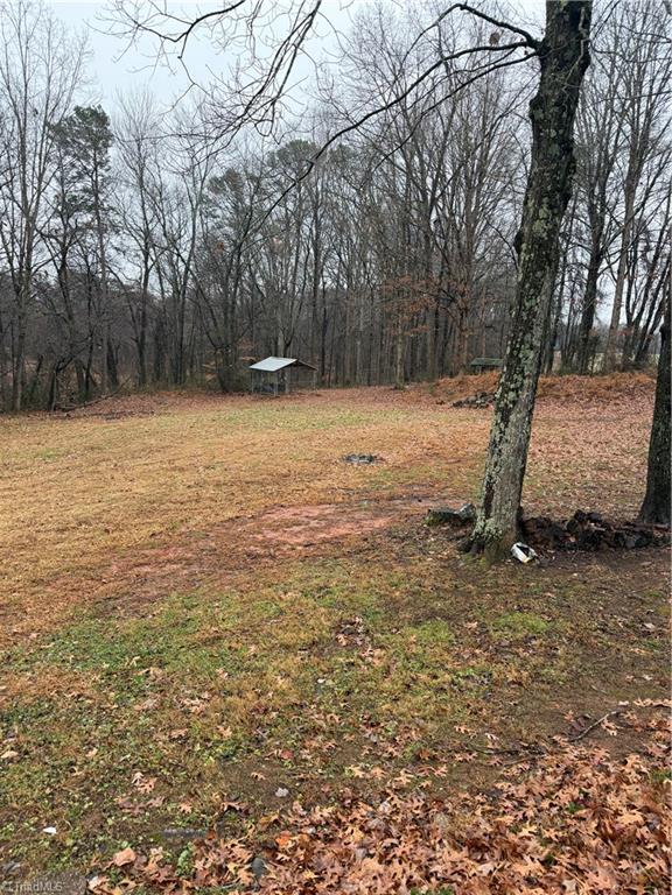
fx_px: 621
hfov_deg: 56.8
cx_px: 336
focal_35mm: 24
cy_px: 448
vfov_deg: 71.6
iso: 64
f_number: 1.78
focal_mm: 6.76
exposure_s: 1/166
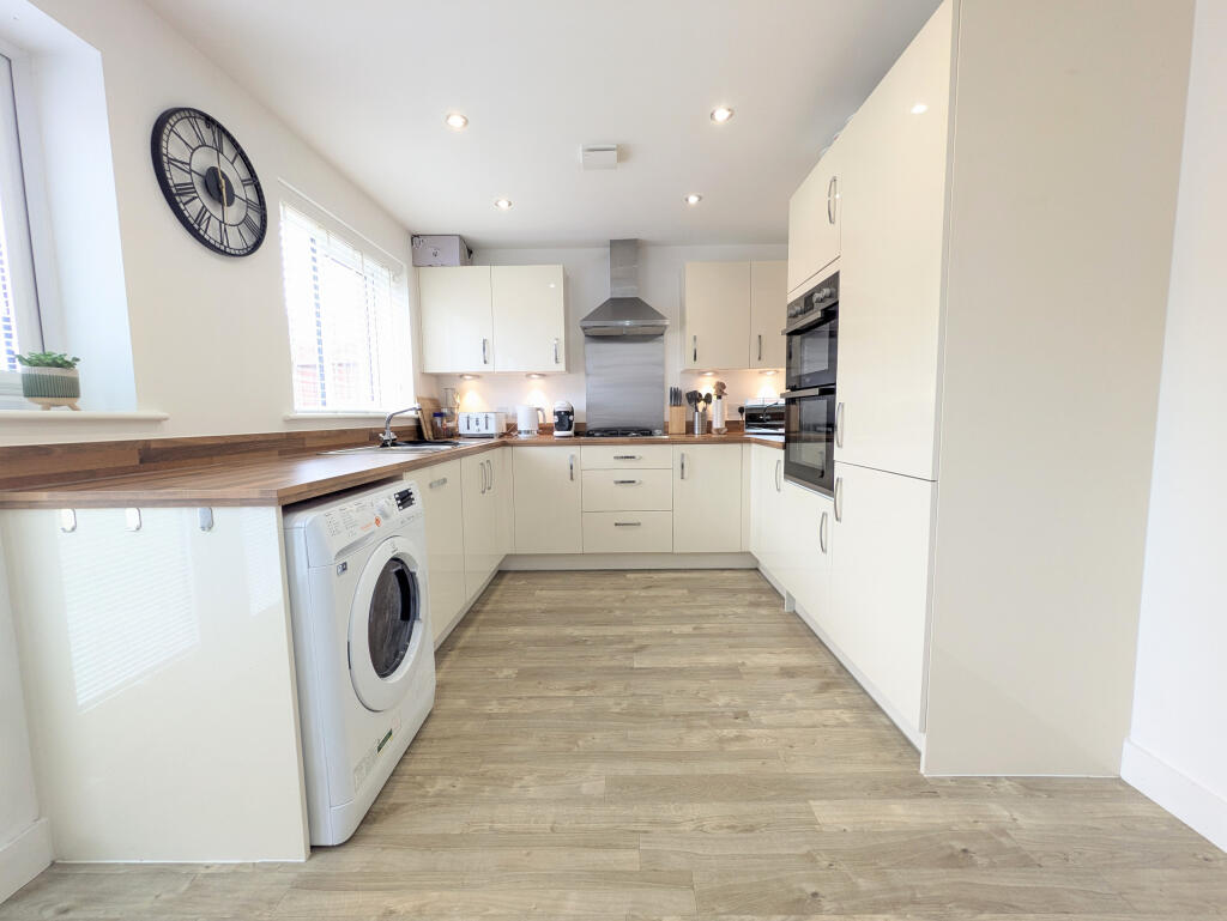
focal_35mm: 14
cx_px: 614
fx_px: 496
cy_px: 460
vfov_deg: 85.7
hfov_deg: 102.0
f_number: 2.2
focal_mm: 1.83
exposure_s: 1/50
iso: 97
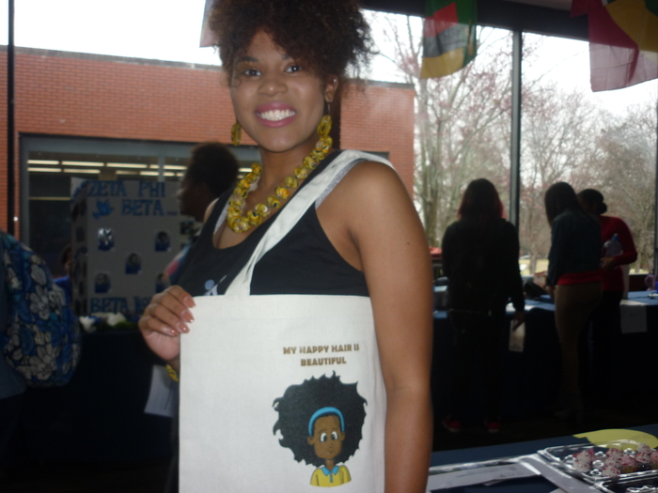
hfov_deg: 55.4
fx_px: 627
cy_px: 246
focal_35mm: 33
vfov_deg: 42.9
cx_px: 329
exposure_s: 1/60
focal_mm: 5.5
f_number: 2.8
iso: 100
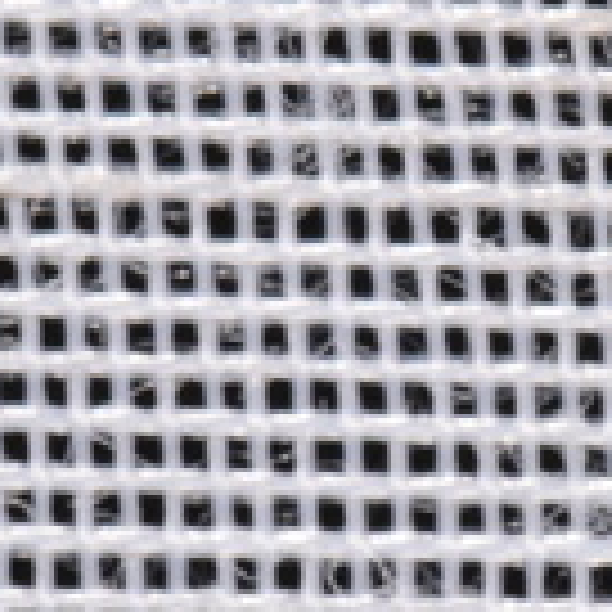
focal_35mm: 627
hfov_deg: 2.8
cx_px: 1454
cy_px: -99
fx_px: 12551
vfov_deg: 2.8
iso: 100
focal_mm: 85
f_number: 25
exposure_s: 1/60
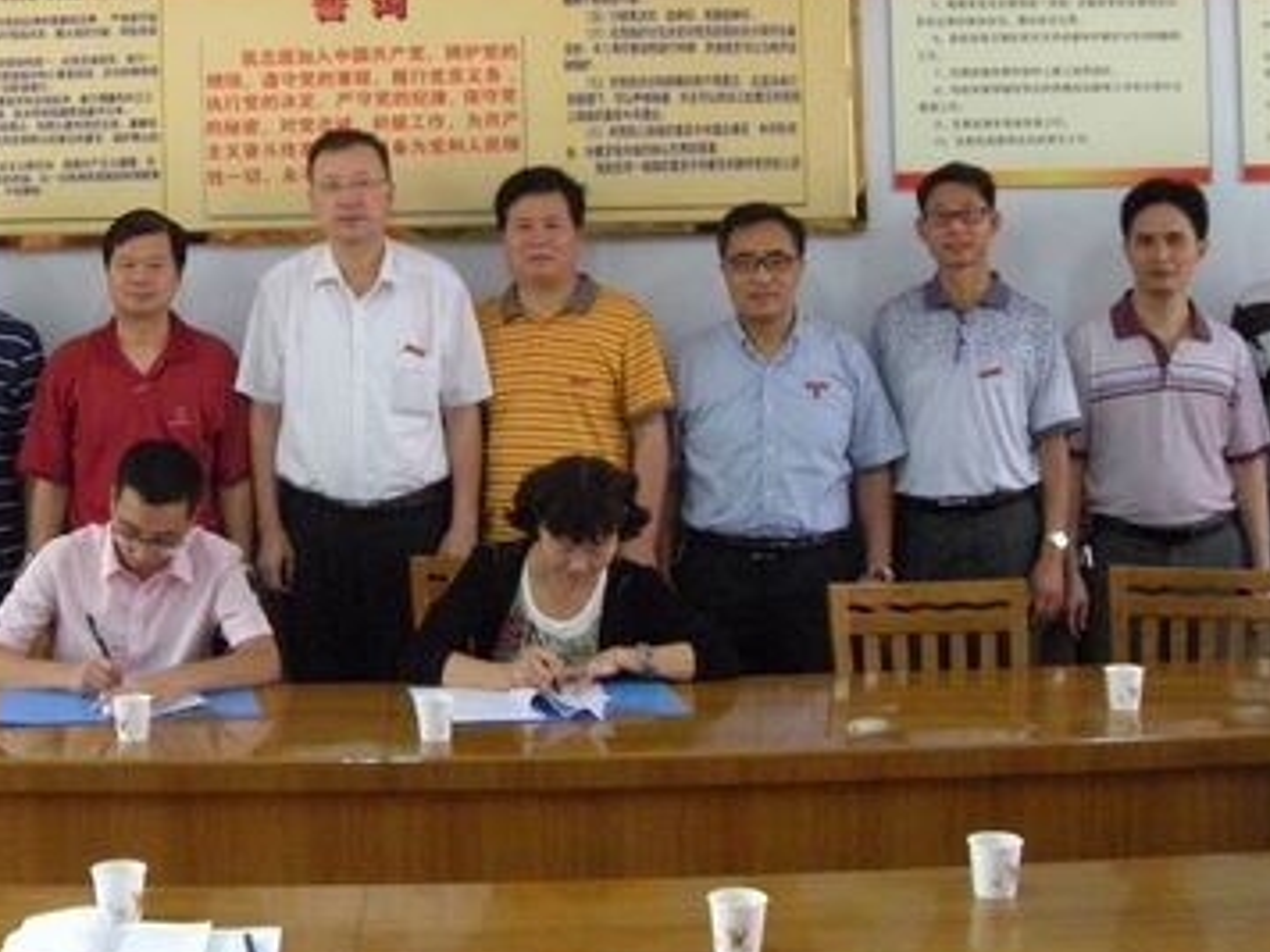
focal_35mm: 59
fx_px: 2165
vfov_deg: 24.6
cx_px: 410
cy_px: 267
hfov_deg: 32.4
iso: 400
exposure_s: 1/48
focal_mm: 5.9
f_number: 3.8
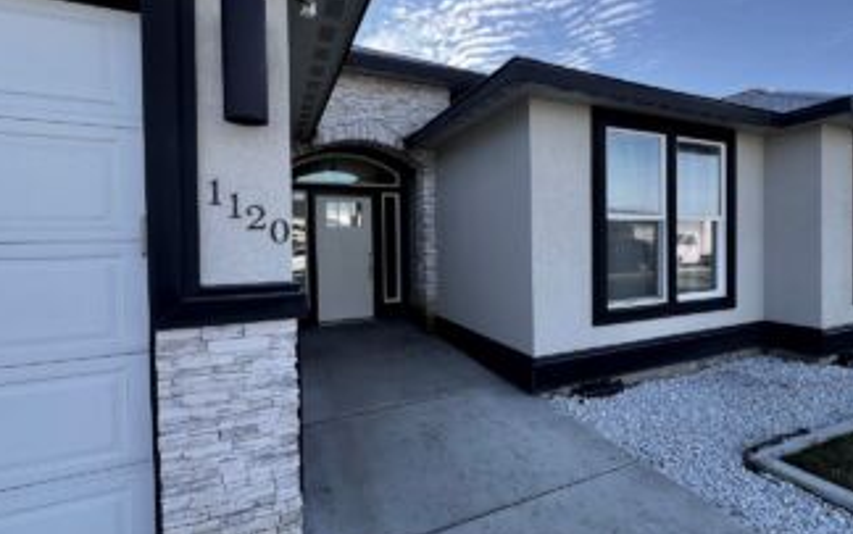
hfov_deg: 94.0
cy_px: 247
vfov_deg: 68.0
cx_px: 469
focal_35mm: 17
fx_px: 395
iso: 32
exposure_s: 1/307
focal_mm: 1.57
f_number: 1.8
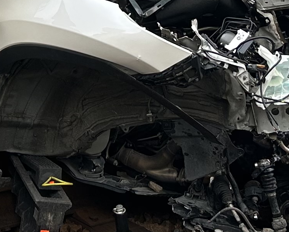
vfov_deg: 10.7
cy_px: -163
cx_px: 107
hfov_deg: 14.0
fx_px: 1172
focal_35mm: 137
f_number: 1.5
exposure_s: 1/452
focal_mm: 5.7
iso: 50
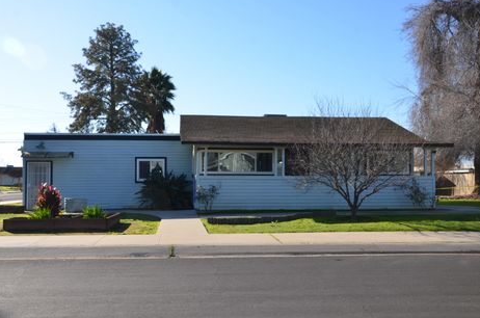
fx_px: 519
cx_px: 223
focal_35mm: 39
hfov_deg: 49.6
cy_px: 158
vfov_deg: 34.1
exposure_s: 1/250
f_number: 8
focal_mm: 24
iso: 100
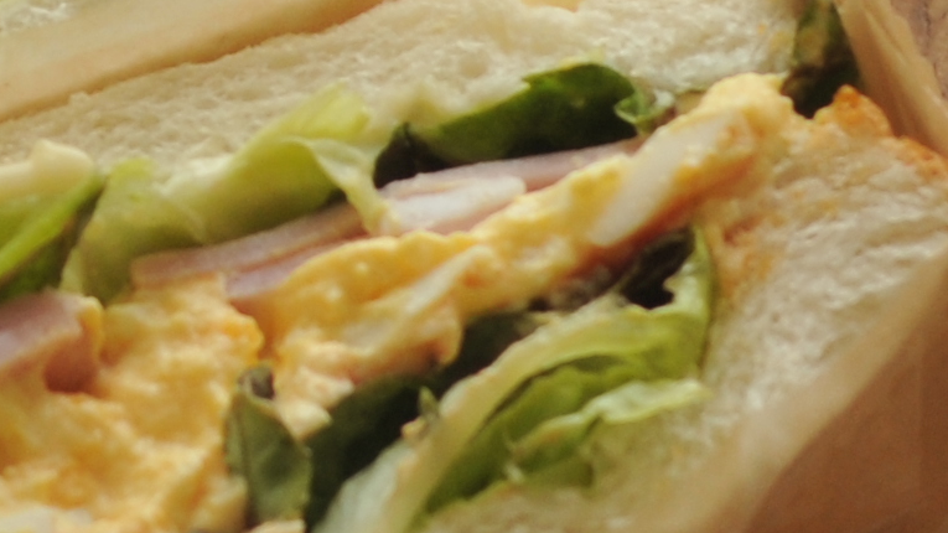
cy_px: -526
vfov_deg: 2.7
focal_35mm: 440
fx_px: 11058
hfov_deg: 4.9
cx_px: -274
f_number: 4.5
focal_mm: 50
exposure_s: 1/125
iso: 200
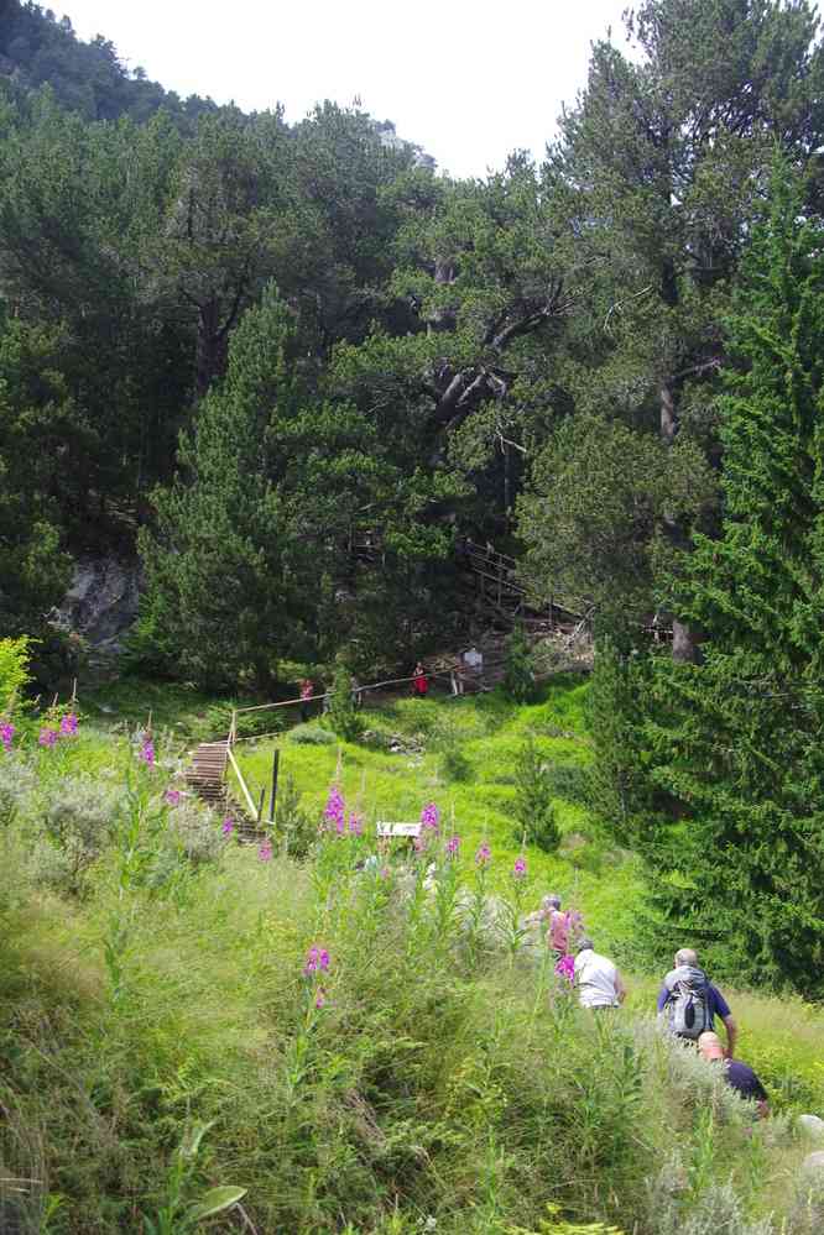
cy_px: 618
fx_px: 1385
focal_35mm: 40
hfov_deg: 33.1
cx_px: 412
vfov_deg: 48.1
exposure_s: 1/50
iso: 200
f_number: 7.1
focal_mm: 26.9
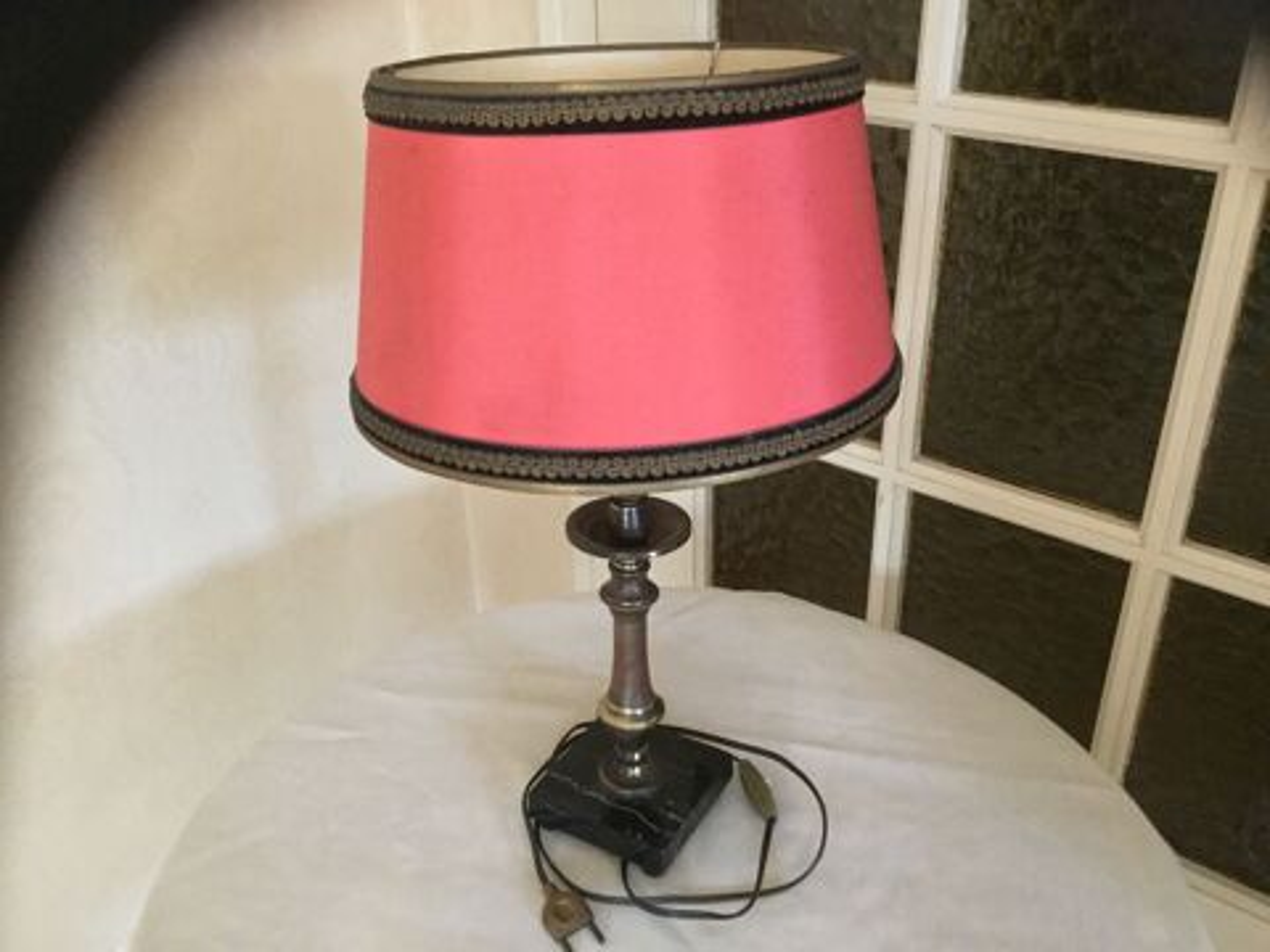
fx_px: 1137
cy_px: 476
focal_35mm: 31
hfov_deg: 58.4
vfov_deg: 45.4
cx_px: 635
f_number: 2.4
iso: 200
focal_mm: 3.3
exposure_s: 1/25
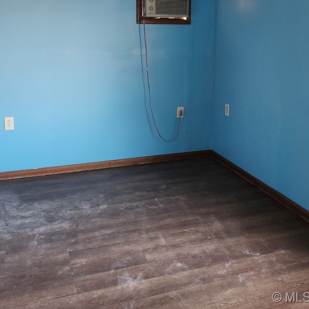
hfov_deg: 42.8
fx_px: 394
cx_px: 165
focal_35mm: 39
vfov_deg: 41.9
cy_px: 88
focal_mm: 6.4
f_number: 1.8
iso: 200
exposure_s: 1/60
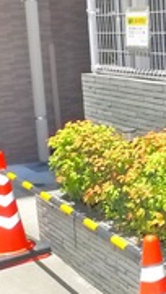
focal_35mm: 101
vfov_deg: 21.1
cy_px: 160
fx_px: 789
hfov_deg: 10.6
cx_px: 368
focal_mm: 5.1
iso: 400
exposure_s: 1/500
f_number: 4
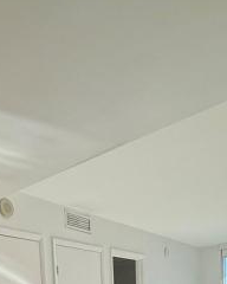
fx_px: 344
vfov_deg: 34.1
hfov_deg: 35.6
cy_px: 356
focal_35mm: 41
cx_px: 56
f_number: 2.2
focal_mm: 2.22
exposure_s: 1/368
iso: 50
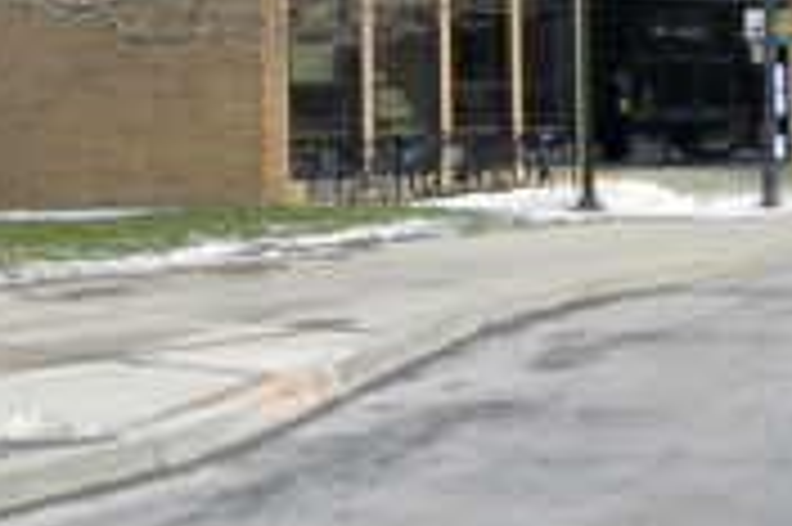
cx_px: 657
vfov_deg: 15.8
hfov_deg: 23.5
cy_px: 18
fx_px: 1868
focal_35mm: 85
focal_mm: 6.4
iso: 80
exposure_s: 1/202
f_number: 3.7
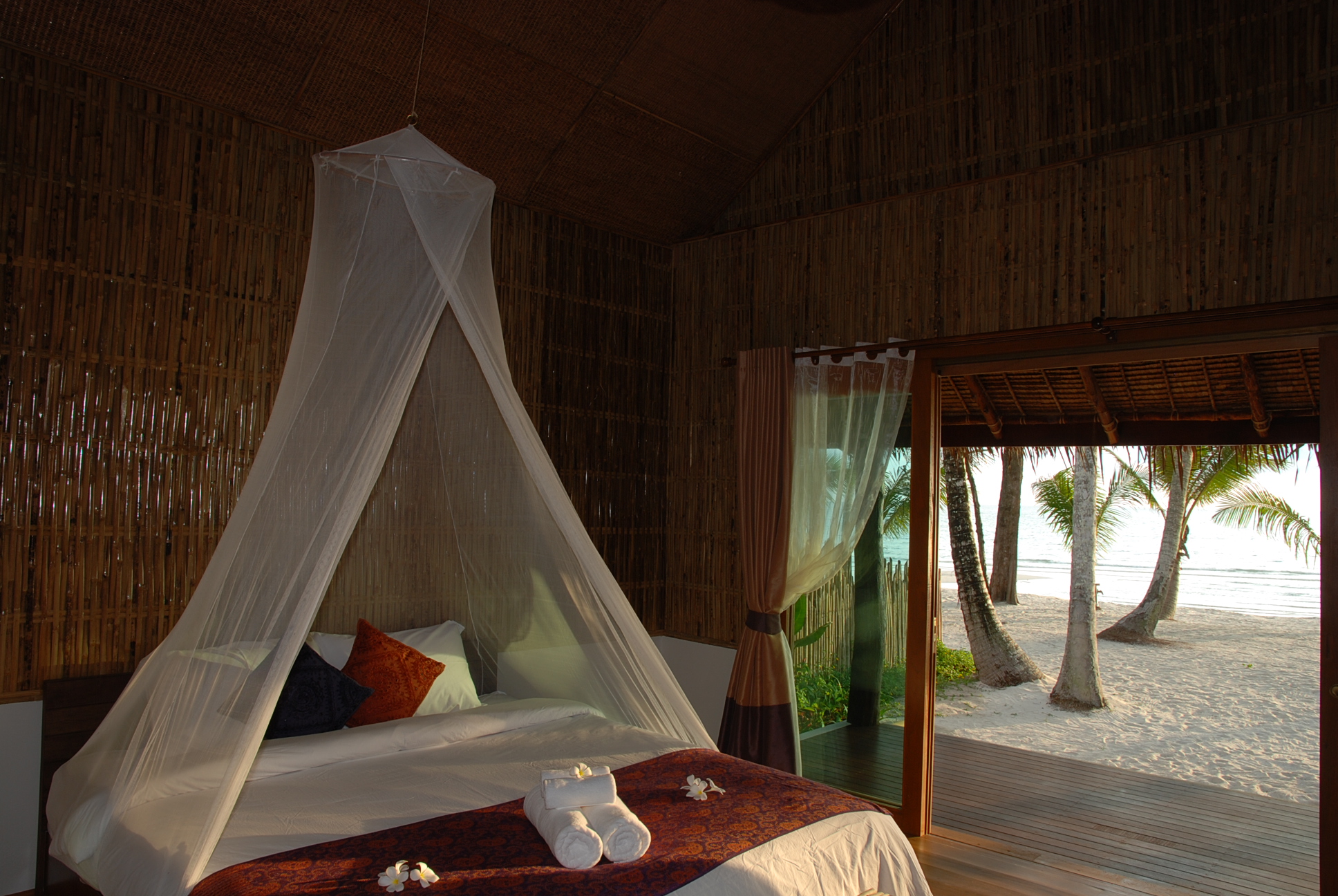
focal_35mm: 24
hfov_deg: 73.7
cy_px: 448
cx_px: 669
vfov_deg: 53.3
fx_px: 893
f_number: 11
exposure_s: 1/15
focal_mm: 16
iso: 100
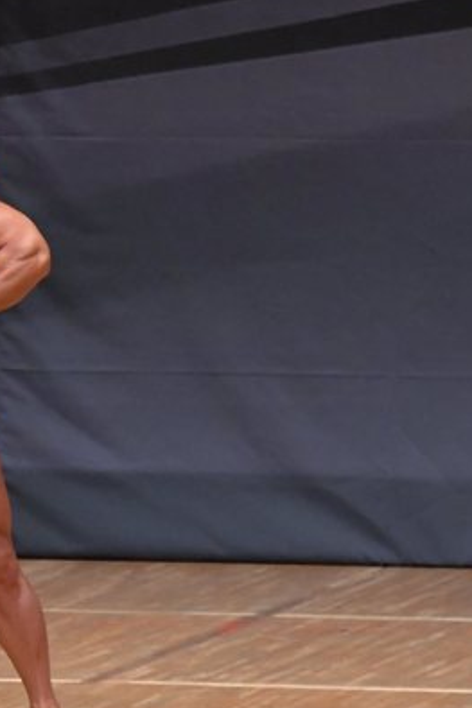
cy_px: 358
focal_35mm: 589
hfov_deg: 2.3
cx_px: -159
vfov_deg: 3.5
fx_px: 11593
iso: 6400
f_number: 5.6
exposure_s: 1/400
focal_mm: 200
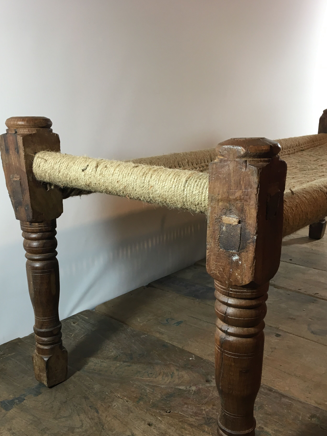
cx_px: 156
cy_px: 257
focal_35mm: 35
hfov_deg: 40.7
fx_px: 441
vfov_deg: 52.3
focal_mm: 4.15
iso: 80
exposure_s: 1/33
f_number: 2.2
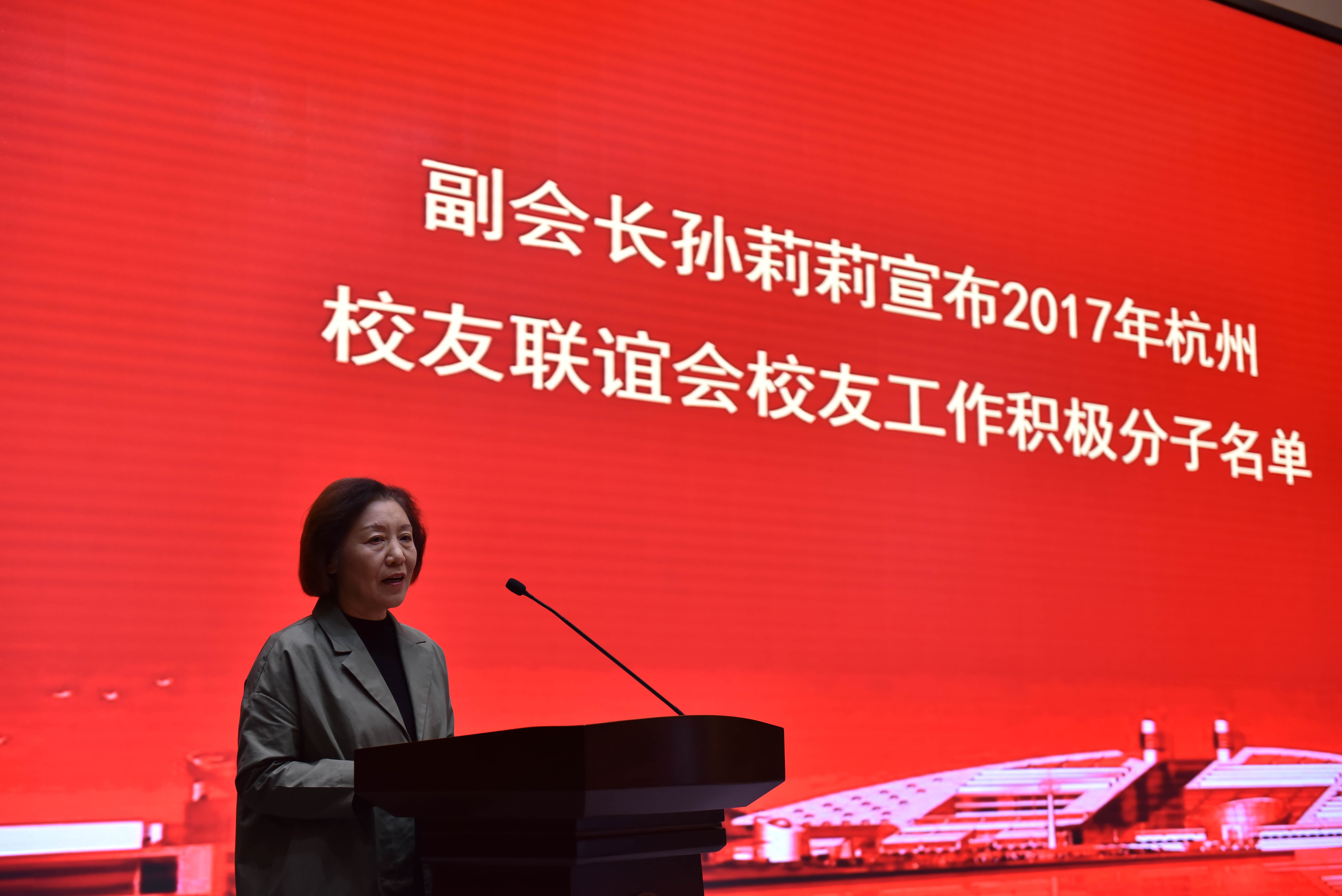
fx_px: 1939
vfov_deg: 26.0
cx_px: 671
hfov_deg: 38.2
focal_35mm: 52
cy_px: 448
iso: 1000
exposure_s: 1/500
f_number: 2.8
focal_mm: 52
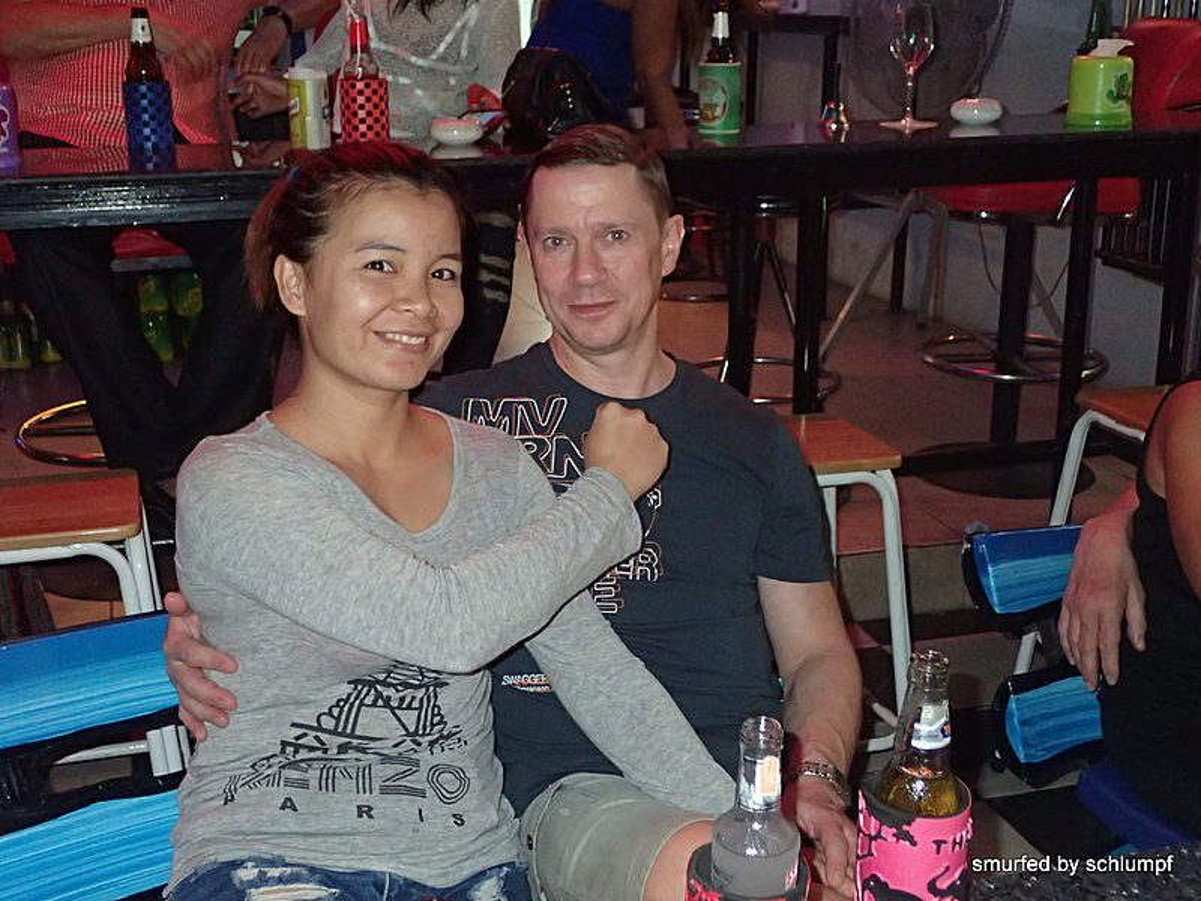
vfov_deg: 33.6
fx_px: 1492
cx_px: 600
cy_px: 450
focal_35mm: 43
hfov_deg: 43.9
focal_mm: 7.86
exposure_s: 1/40
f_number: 2.9
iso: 800
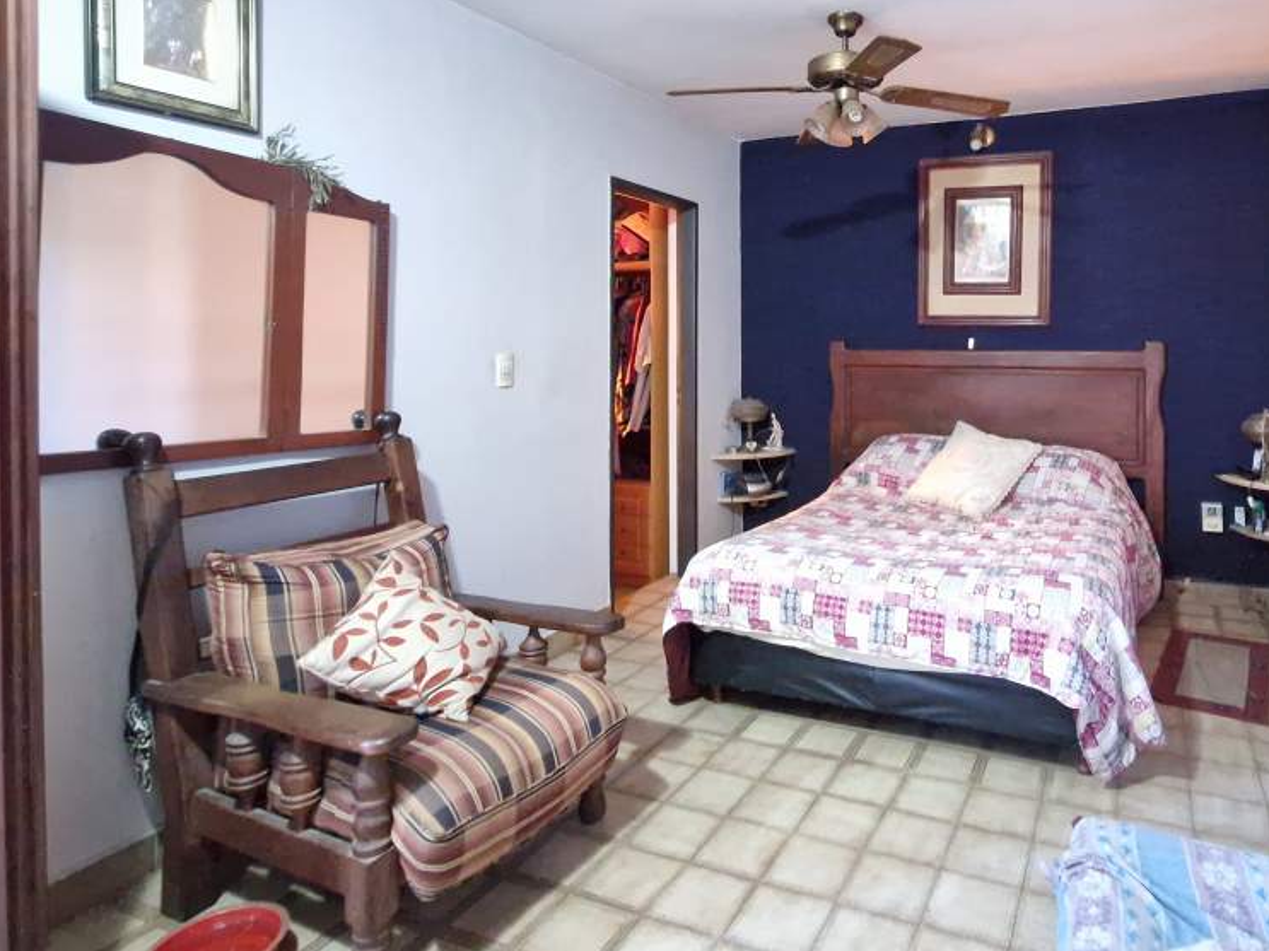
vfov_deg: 62.5
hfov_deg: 76.6
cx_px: 840
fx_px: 770
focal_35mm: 21
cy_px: 353
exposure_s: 1/25
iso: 2500
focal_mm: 1.74
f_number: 2.2
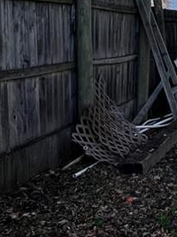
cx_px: 324
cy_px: 49
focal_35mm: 73
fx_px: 498
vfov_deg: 26.2
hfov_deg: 16.6
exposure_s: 1/547
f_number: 1.8
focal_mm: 1.57
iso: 32
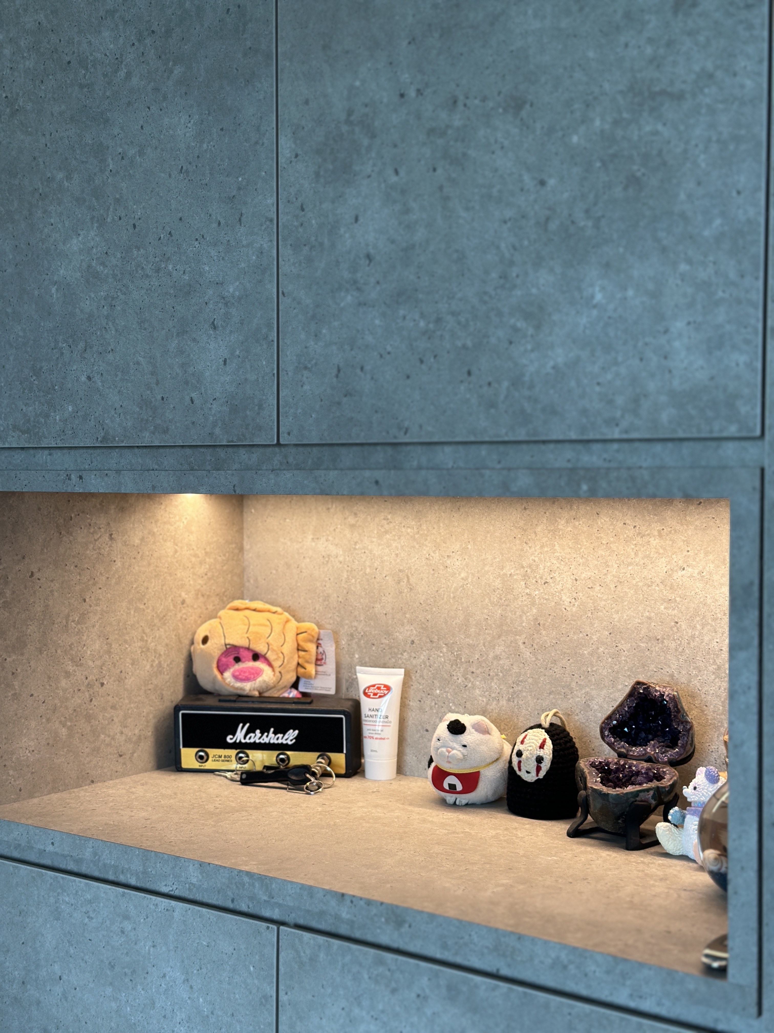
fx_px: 1431
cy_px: 516
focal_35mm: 48
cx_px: 387
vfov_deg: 39.7
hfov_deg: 30.3
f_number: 1.78
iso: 64
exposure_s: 1/121
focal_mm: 6.86
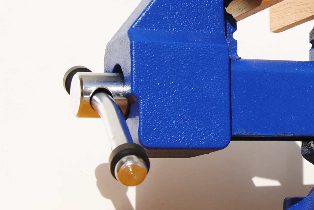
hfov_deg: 43.5
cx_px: 157
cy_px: 105
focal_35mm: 45
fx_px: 393
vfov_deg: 30.0
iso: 100
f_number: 10
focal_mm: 30
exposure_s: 1/400
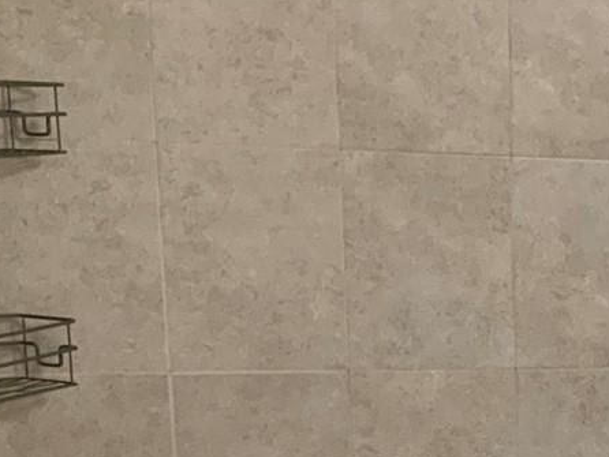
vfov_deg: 13.8
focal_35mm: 104
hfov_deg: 16.5
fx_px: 1831
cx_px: 1010
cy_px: 563
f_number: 1.8
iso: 50
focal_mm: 3
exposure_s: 1/60
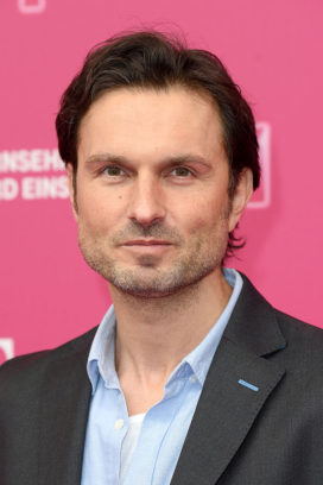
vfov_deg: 17.1
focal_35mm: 120
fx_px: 1615
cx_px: 162
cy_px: 242
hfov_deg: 11.4
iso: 400
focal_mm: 120
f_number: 5.6
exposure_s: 1/160
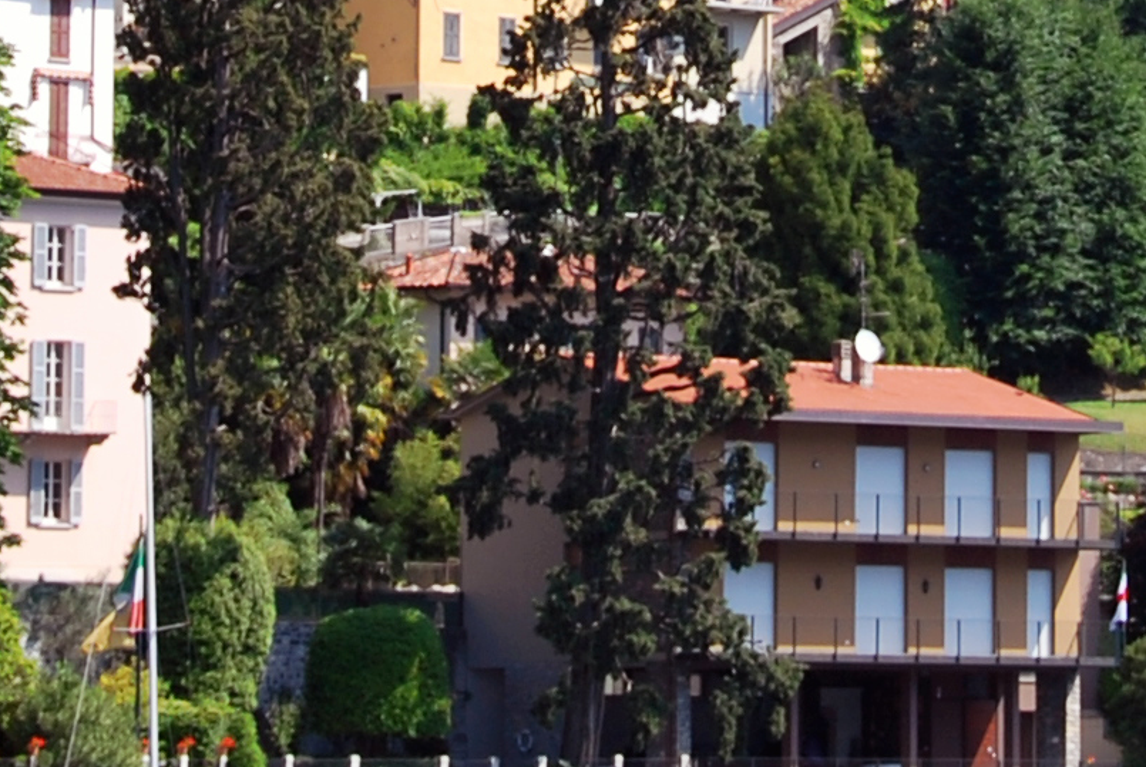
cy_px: -408
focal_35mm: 274
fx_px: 8733
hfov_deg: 7.5
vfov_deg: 5.0
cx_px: 690
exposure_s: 1/200
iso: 100
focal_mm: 38
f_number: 8
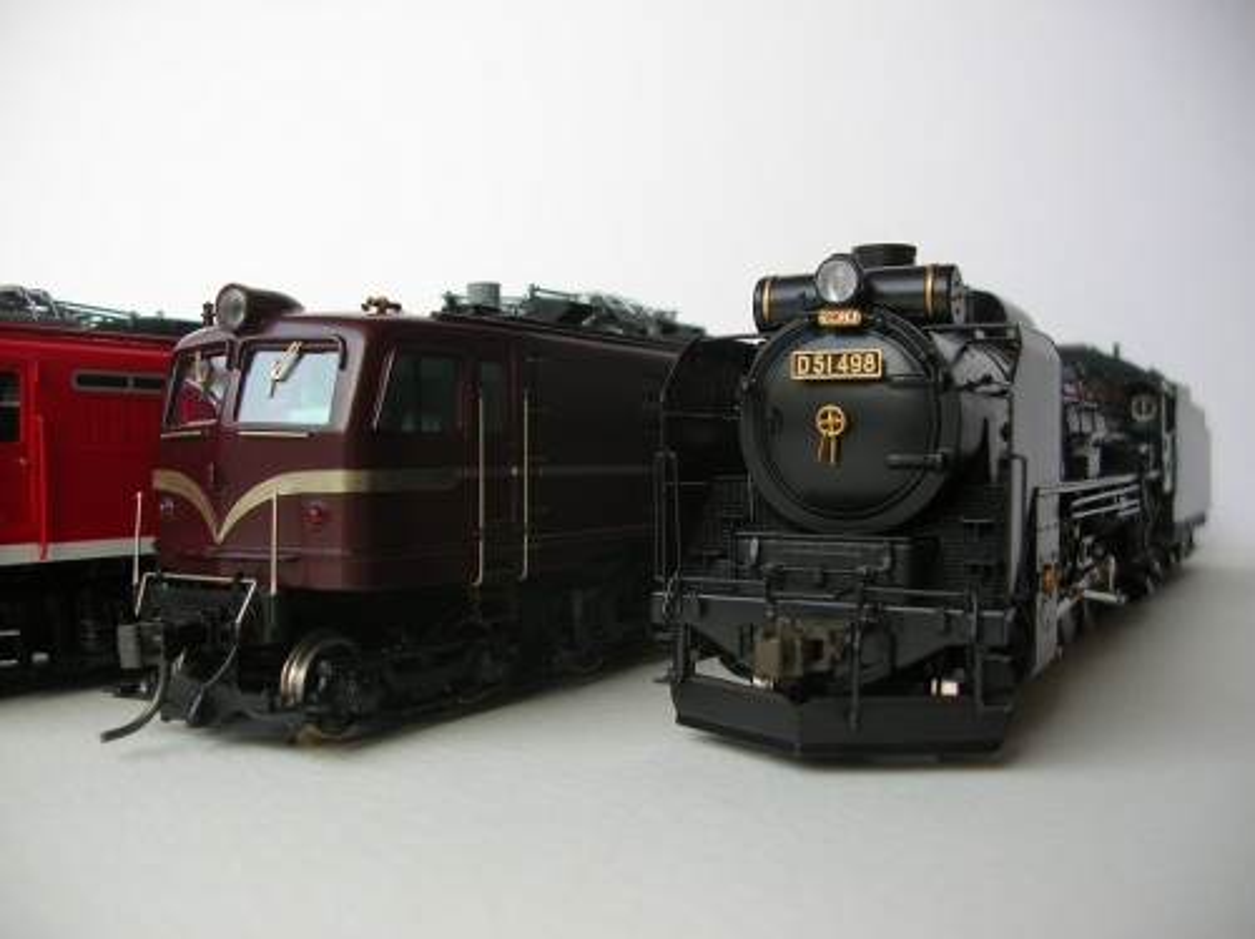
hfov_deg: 52.7
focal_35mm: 35
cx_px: 628
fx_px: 1268
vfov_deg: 40.6
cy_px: 470
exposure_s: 1/71.3
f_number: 2.8
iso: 50
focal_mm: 5.8
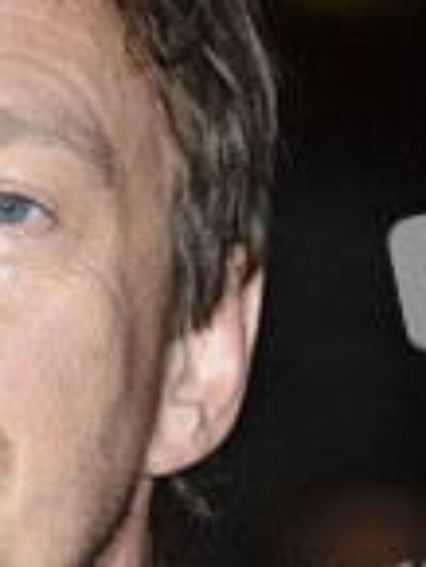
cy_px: 454
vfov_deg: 3.4
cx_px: -76
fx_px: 9443
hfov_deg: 2.6
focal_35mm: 576
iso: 320
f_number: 5
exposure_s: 1/250
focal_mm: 145
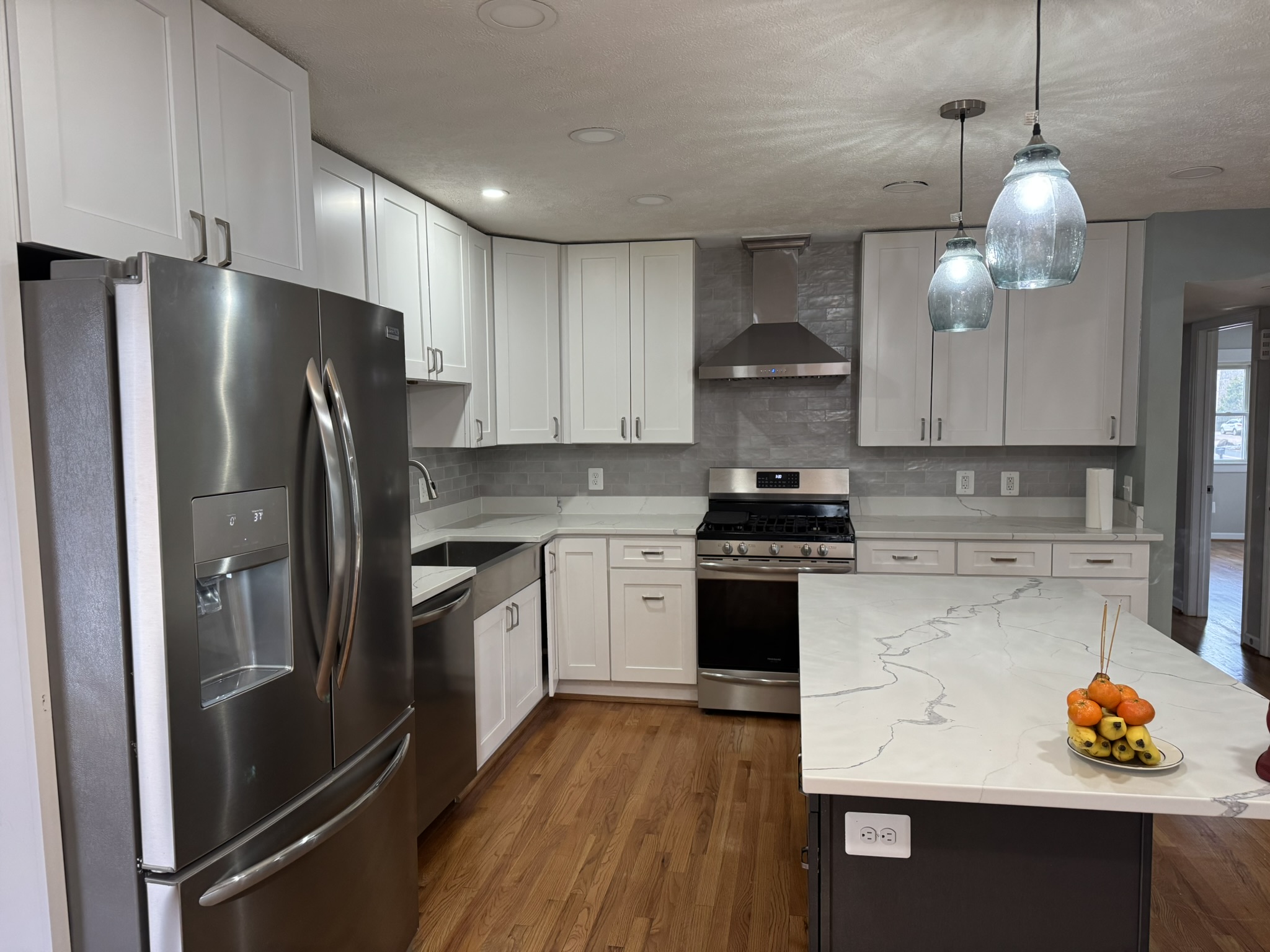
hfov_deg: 71.6
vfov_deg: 56.8
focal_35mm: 24
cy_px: 476
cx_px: 635
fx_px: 881
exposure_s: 1/120
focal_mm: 6.76
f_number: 1.78
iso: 200
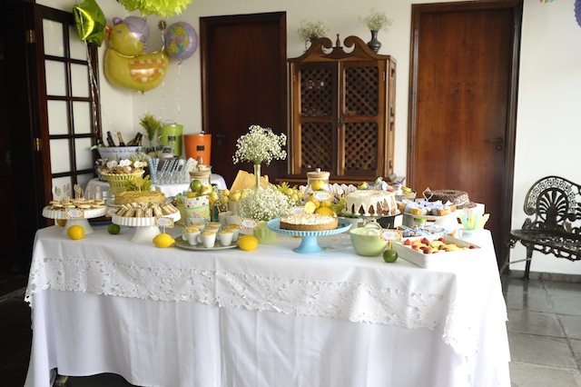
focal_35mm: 35
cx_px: 290
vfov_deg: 37.8
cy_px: 194
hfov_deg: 54.5
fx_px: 565
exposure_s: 1/30
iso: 160
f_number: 4
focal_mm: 35
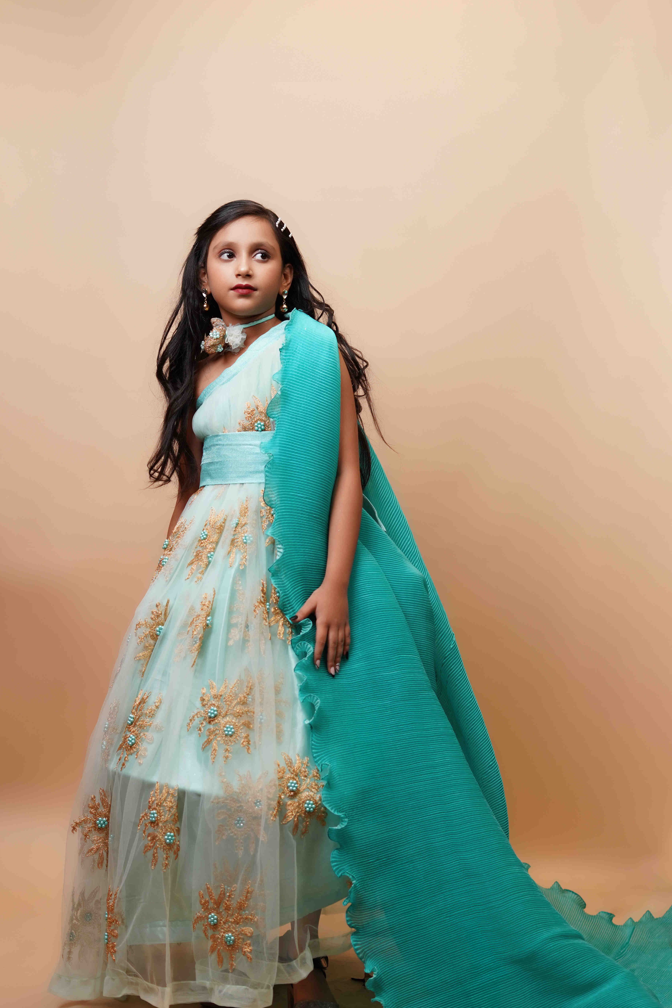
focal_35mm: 54
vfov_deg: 36.9
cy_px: 530
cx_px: 343
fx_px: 1512
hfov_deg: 25.1
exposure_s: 1/200
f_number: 2.8
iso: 400
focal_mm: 50
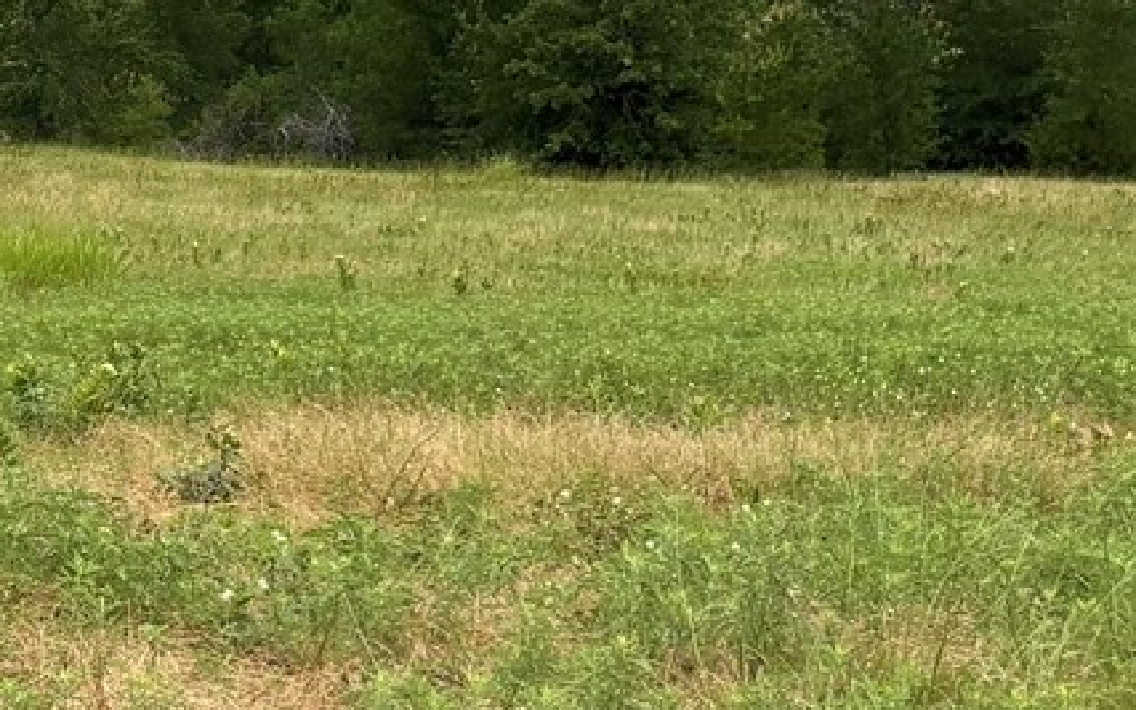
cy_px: 149
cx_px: -814
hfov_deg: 15.0
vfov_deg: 10.5
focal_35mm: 124
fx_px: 3840
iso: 50
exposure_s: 1/4082
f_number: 1.6
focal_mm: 5.96
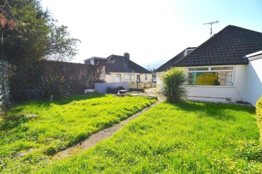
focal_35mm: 15
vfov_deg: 77.3
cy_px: 87
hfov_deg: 100.4
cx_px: 131
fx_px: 109
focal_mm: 10
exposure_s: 1/250
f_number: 8
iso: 140
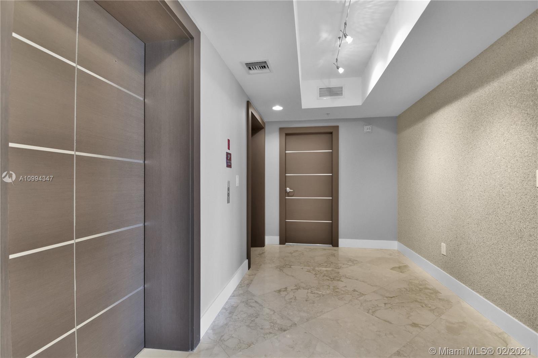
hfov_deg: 100.4
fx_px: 224
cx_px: 269
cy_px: 179
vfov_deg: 77.3
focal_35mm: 15
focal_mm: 10
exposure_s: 1/15
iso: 1000
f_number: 5
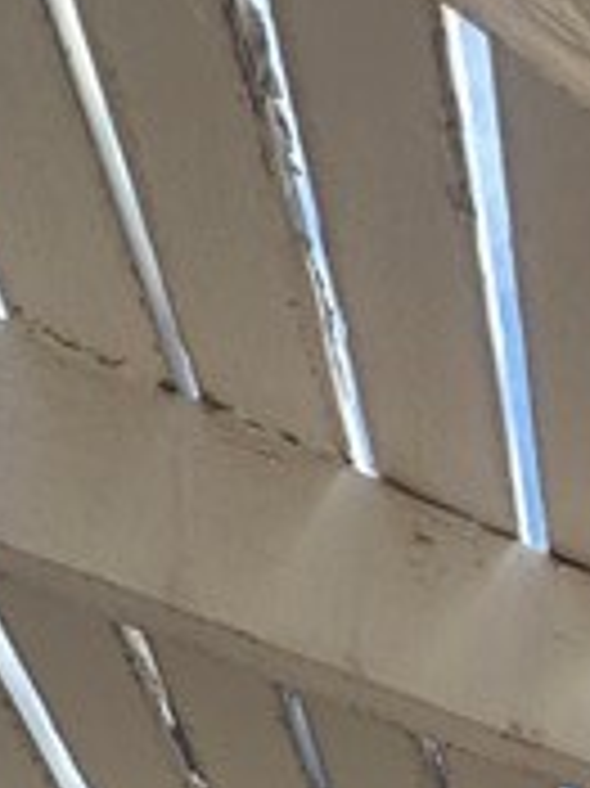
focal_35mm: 82
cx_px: 1094
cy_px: 1990
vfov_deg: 14.1
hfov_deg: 15.3
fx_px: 1866
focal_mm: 2.22
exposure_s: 1/349
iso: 40
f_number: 2.2
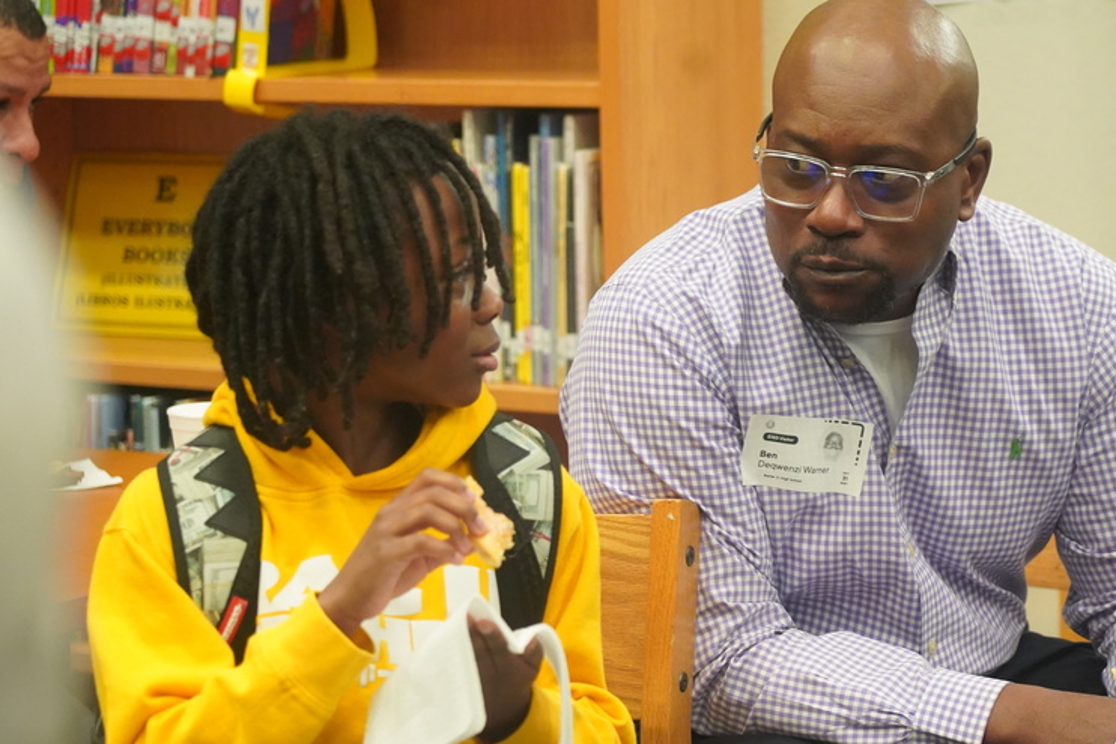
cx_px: 710
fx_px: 4496
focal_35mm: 145
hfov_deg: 14.1
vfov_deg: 9.5
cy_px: 468
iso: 8000
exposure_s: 1/160
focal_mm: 105
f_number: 4
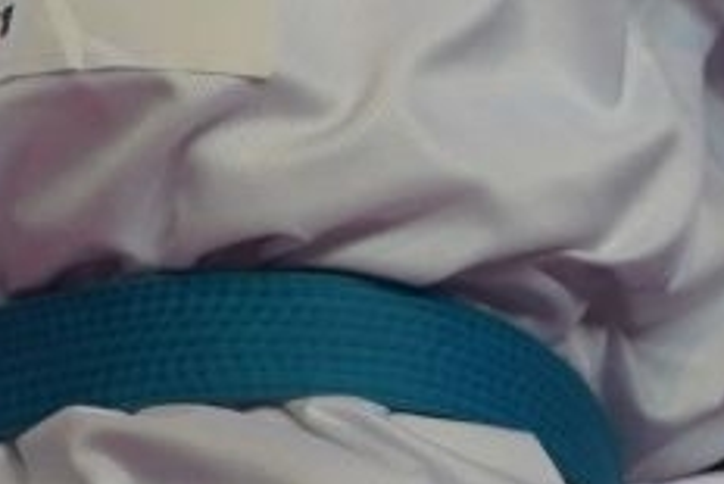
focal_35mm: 1550
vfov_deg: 0.9
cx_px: 602
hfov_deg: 1.3
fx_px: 31190
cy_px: 222
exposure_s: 1/1000
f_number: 2.8
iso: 640
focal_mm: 200
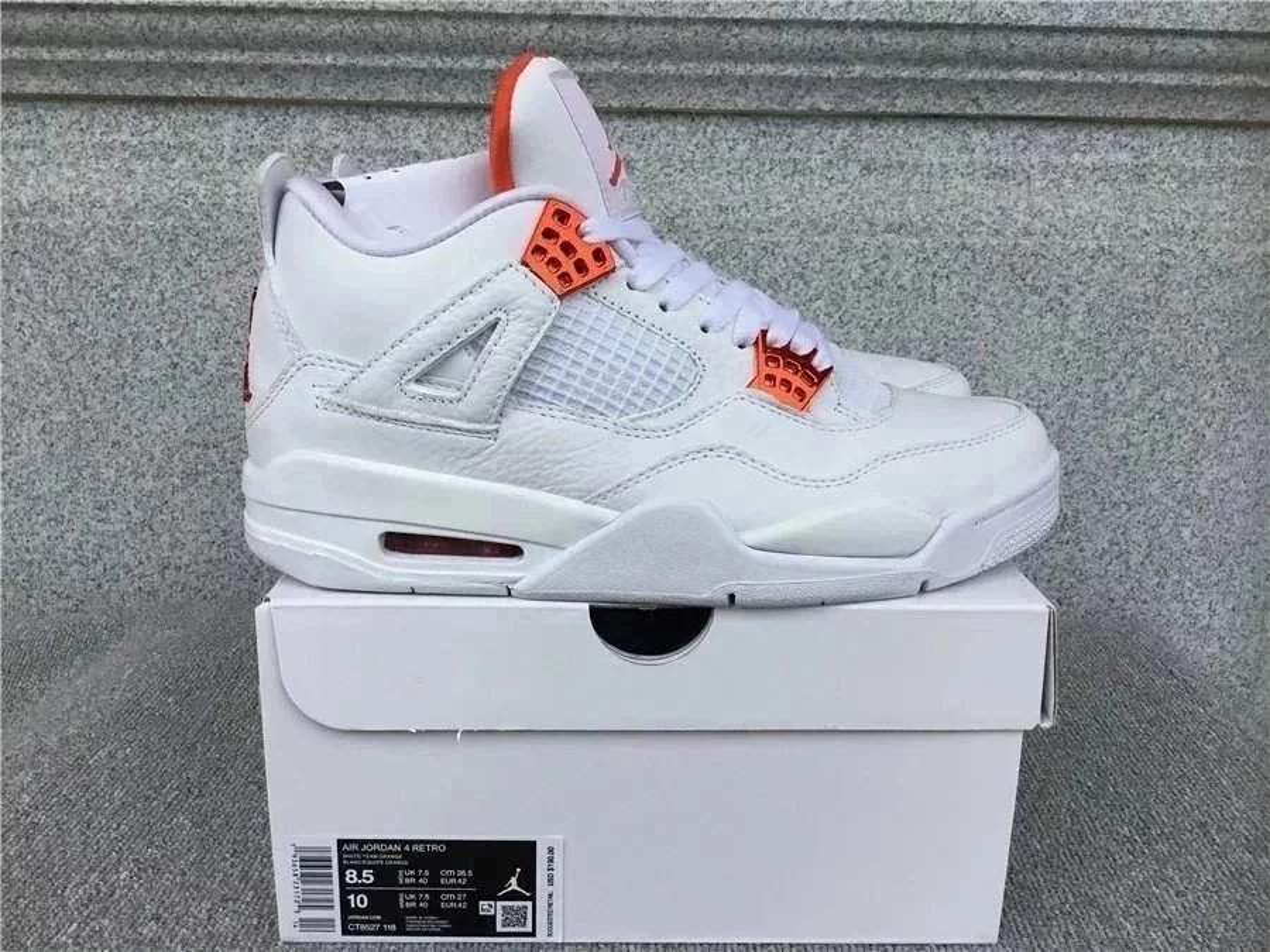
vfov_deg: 45.4
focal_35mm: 31
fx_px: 1137
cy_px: 476
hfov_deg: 58.4
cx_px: 635
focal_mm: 3.3
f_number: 2.4
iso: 25
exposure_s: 1/294
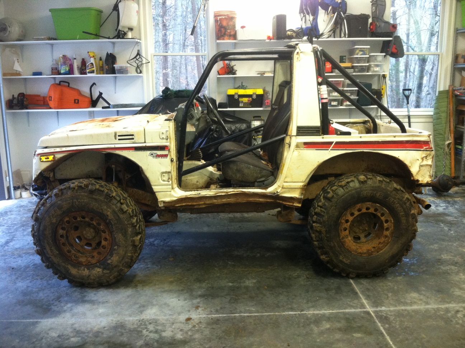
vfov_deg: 40.6
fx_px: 469
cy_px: 174
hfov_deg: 52.7
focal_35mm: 35
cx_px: 232
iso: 200
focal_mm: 3.85
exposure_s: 1/15
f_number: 2.8
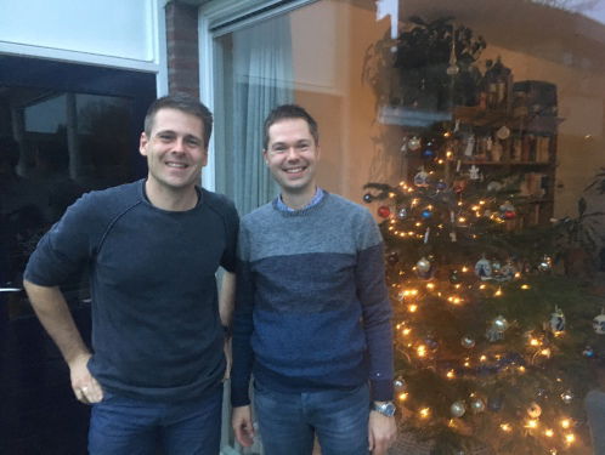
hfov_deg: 61.6
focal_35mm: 29
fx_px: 508
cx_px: 302
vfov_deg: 48.3
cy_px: 228
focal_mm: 4.15
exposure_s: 1/17
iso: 320
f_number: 2.2
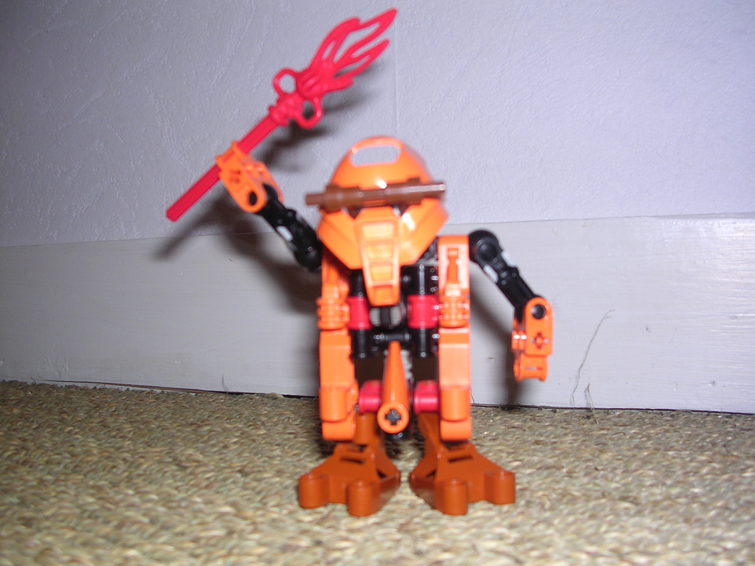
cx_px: 378
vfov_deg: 37.7
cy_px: 283
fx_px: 829
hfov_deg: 49.0
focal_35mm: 38
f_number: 2.8
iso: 100
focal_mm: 5.8
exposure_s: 1/60.1
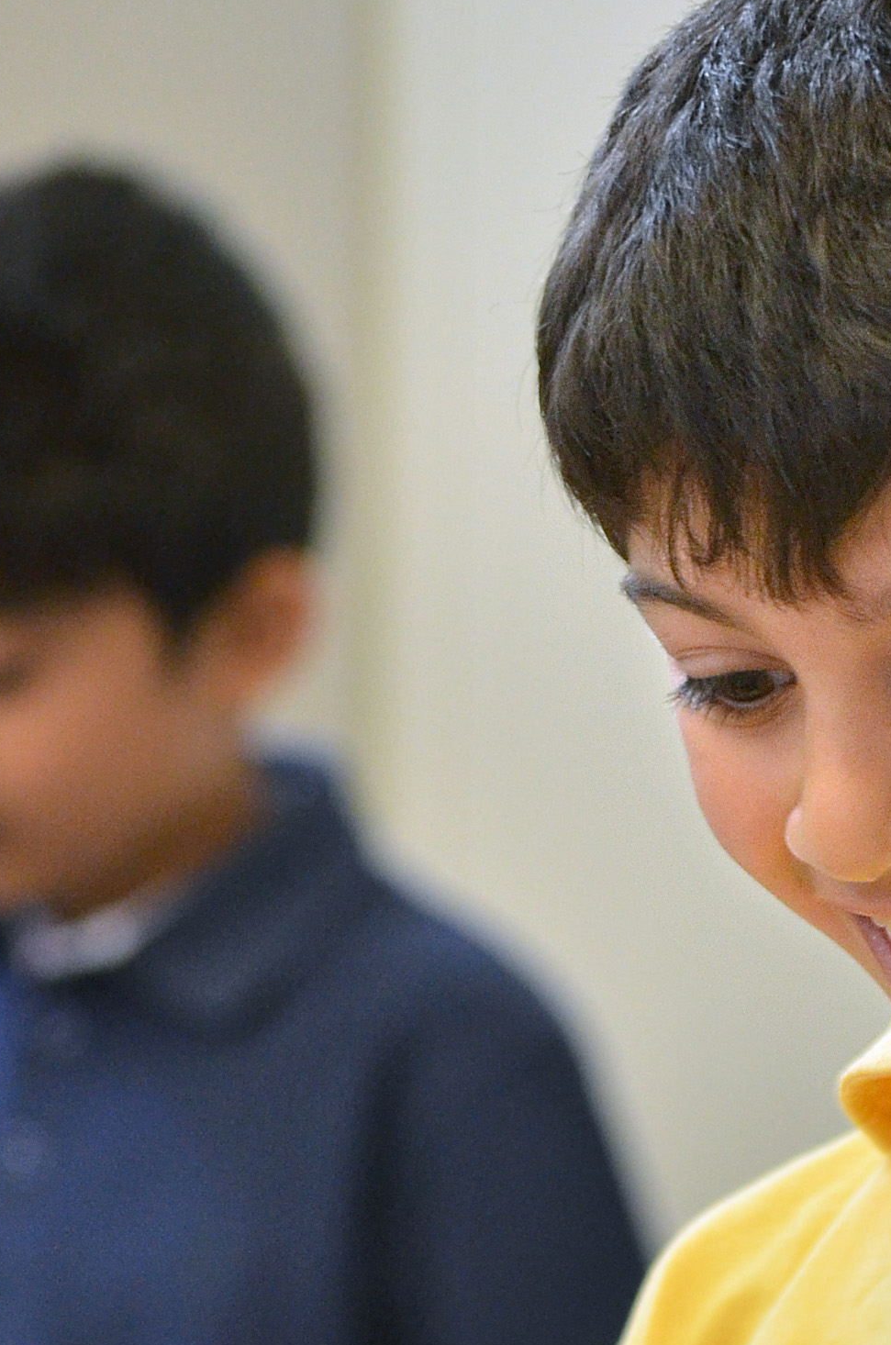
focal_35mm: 353
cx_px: 647
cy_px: 1585
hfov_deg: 3.9
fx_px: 13163
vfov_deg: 5.8
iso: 1000
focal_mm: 70
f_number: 2.8
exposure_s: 1/160
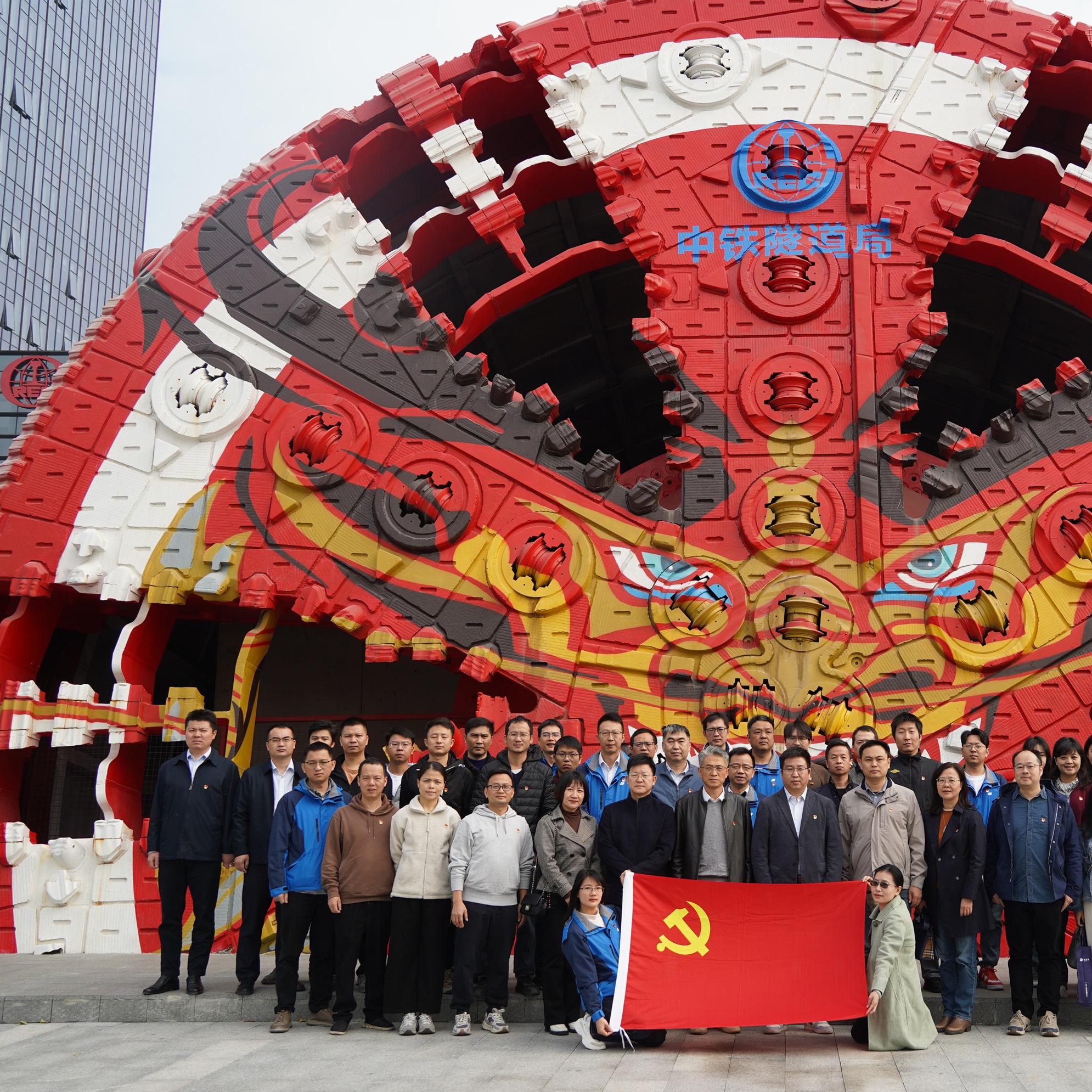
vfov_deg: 40.9
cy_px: 545
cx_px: 771
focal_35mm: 41
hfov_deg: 40.2
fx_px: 1463
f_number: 4.5
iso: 100
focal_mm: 32
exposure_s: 1/320
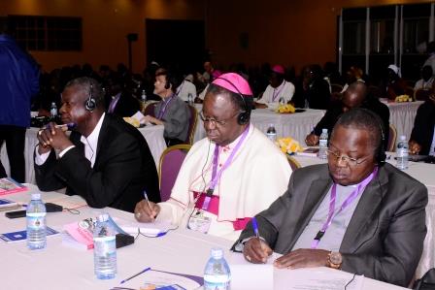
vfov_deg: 23.8
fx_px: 689
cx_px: 218
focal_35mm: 57
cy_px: 145
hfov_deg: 35.0
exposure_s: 1/160
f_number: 13
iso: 5000
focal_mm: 38
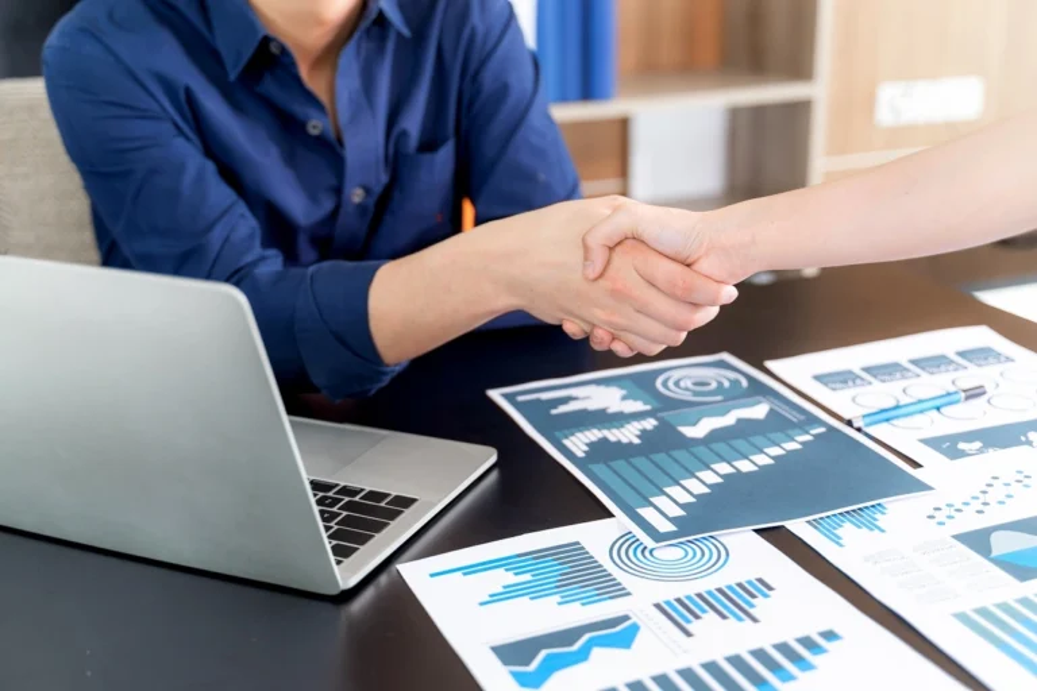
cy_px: 346
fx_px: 1296
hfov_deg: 43.6
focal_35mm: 45
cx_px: 518
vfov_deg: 29.9
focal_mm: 45
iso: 200
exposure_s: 1/20
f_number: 2.8
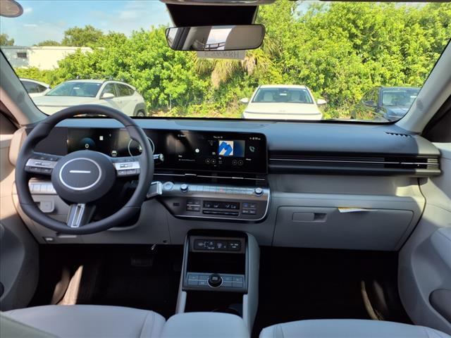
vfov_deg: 51.4
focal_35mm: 27
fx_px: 352
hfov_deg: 65.3
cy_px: 169
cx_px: 226
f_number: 1.9
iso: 40
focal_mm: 3.58
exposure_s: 1/294
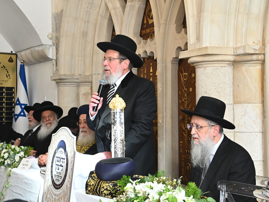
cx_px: 118
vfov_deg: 23.3
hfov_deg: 30.7
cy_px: 101
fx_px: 490
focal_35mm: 63
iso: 2500
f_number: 9
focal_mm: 58
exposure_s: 1/160
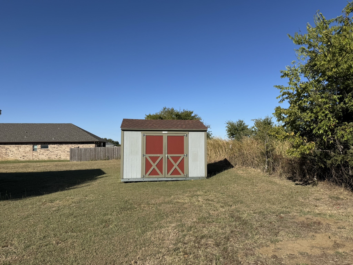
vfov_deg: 56.8
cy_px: 132
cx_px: 176
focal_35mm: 24
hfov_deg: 71.6
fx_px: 245
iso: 80
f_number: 1.78
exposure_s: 1/6410
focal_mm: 6.76
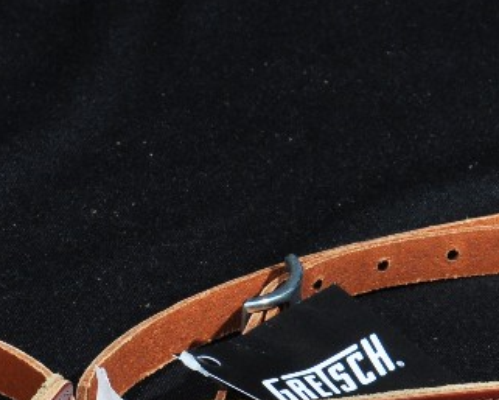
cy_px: 417
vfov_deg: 5.5
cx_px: 107
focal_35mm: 280
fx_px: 4136
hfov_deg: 6.9
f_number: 13
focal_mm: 50
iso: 400
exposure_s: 1/160
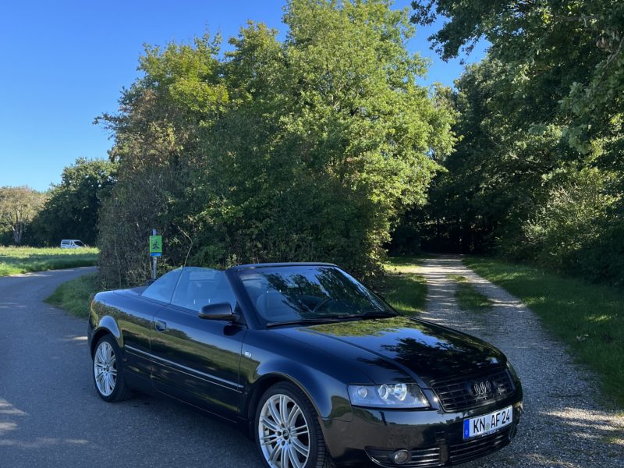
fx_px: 469
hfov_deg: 67.3
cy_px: 234
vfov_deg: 53.1
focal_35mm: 26
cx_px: 312
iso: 50
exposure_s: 1/983
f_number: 1.6
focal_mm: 5.1
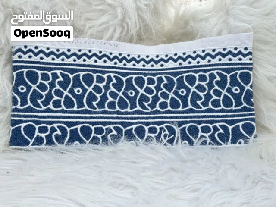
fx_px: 383
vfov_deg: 30.3
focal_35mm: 48
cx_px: 138
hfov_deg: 39.7
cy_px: 104
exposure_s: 1/121
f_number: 1.78
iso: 80
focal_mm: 6.86
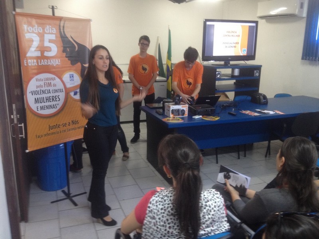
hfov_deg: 52.6
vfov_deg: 40.7
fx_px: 323
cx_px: 160
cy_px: 120
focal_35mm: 35
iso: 125
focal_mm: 4.28
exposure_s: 1/20
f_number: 2.4
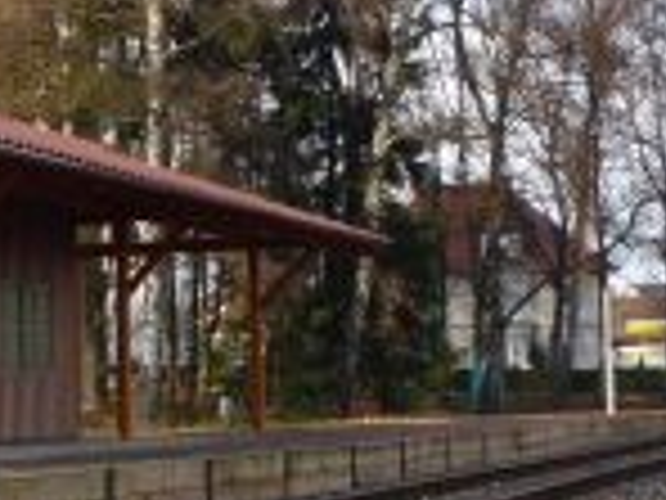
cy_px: 261
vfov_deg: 14.2
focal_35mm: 104
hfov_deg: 17.8
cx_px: -166
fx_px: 2001
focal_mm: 5.2
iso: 100
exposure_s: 1/160
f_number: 4
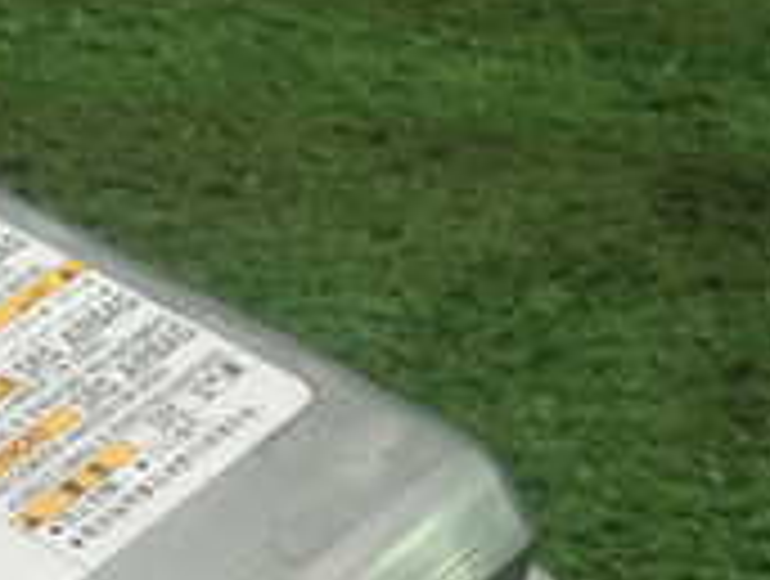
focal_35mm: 105
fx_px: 2341
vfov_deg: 13.6
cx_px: -297
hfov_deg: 17.3
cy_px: 769
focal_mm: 5.4
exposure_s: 1/60
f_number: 2.3
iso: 160
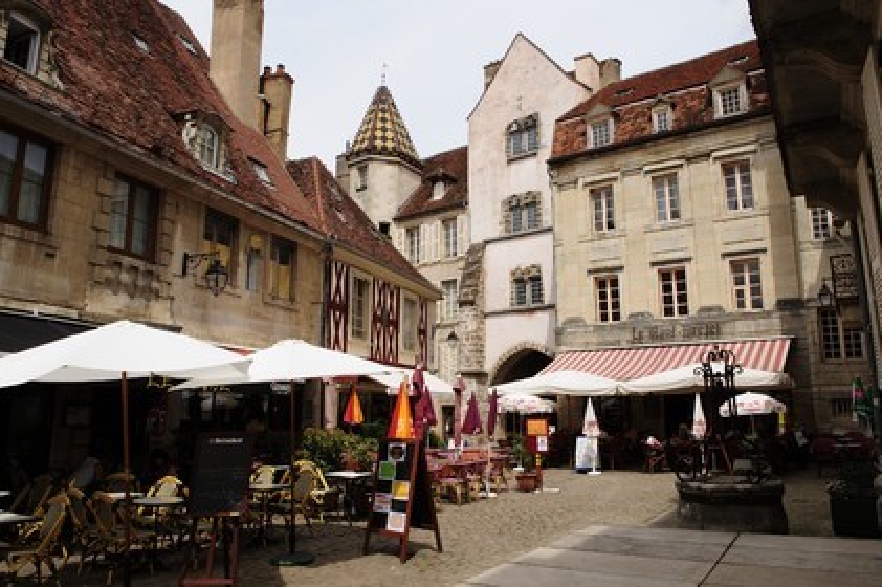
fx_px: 636
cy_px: 294
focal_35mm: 26
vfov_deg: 49.5
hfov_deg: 69.4
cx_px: 441
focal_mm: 26
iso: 200
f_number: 16
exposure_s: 1/160
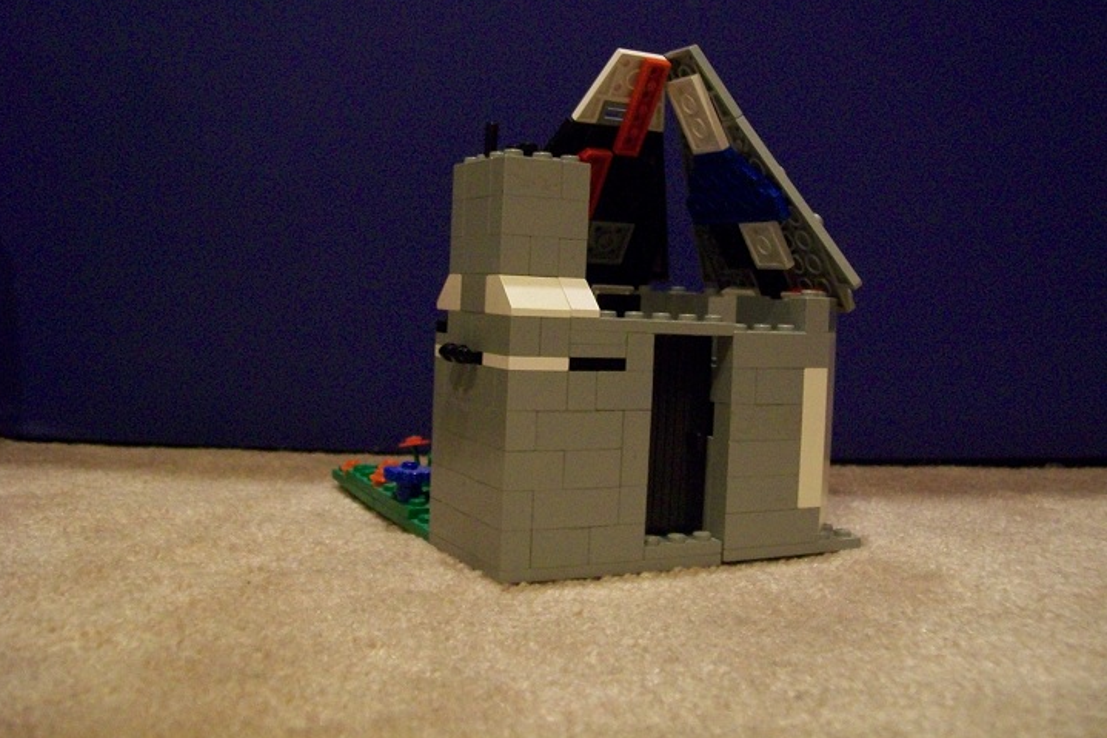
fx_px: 1168
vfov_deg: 35.0
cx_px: 554
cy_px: 324
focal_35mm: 38
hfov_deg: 50.7
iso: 200
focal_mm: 6
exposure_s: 1/8
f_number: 2.7
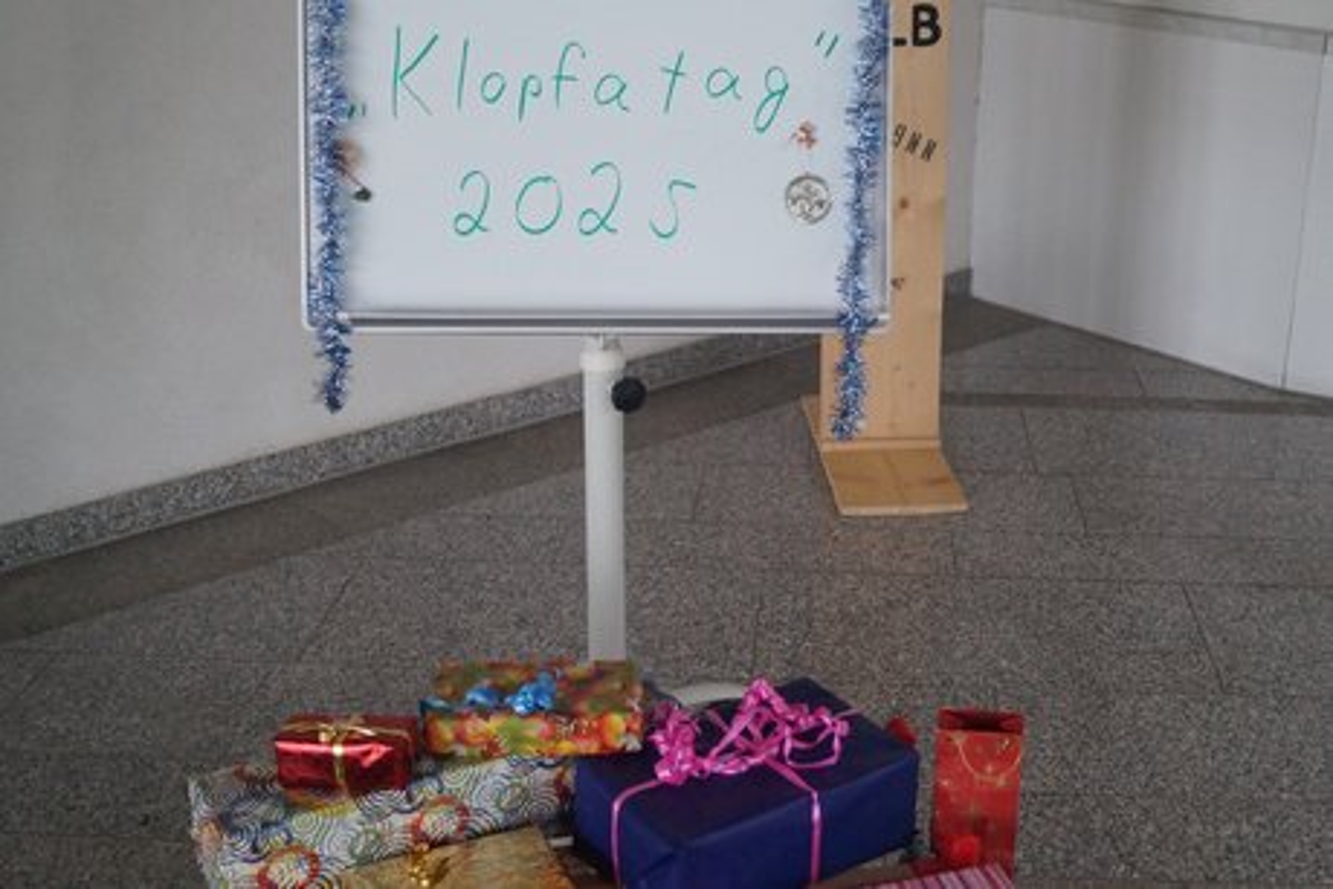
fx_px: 1111
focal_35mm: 30
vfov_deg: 43.6
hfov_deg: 61.9
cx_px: 666
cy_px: 444
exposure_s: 1/160
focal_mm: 20
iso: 1600
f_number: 4
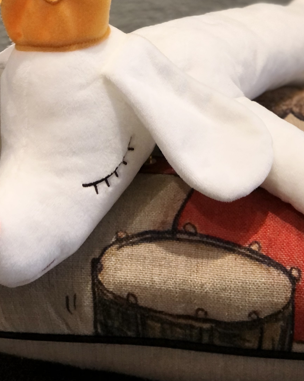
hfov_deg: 14.9
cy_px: 35
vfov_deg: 18.3
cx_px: 161
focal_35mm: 103
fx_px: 1159
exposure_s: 1/30
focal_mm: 6.6
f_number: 2.8
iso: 160
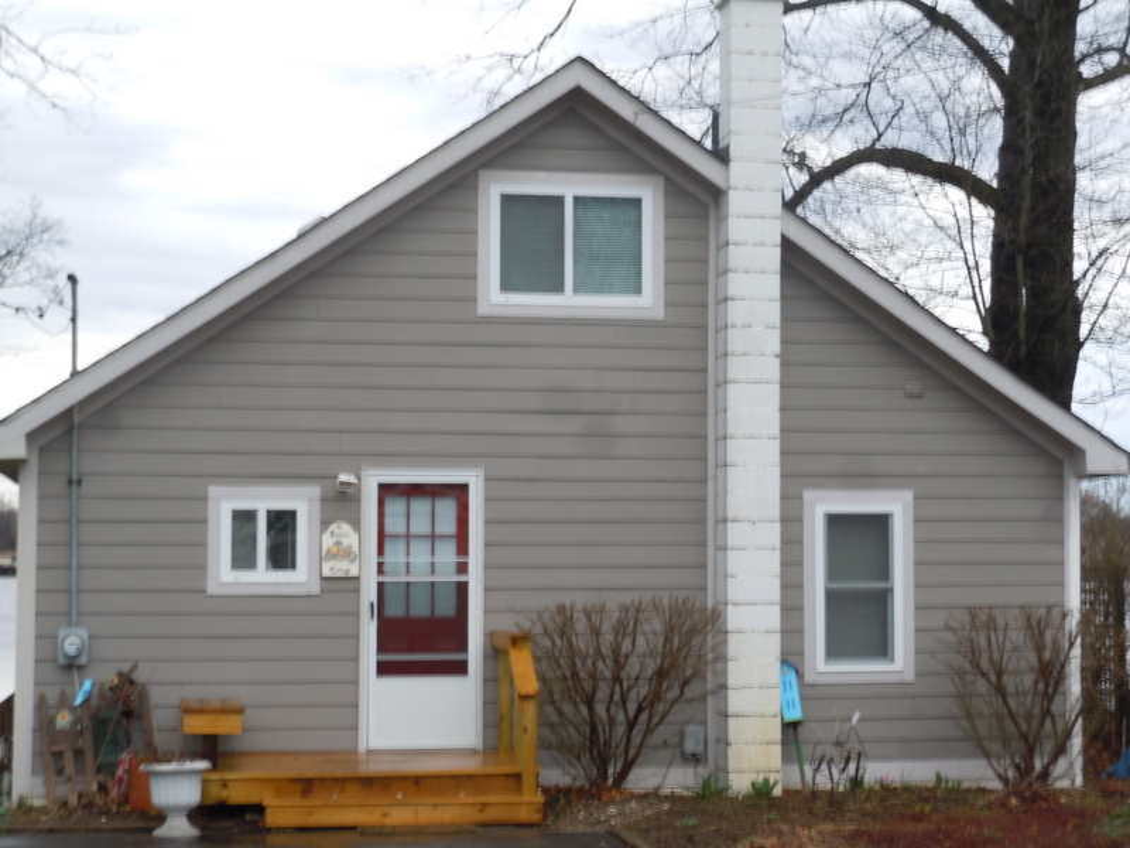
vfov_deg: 19.9
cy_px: 424
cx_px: 565
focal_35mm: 74
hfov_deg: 26.3
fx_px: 2416
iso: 100
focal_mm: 13.2
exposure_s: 1/100
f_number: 5.2
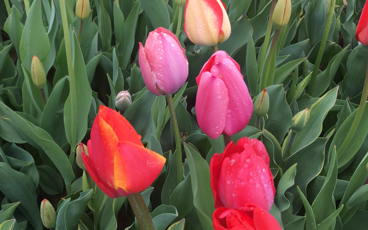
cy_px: 109
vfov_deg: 31.2
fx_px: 411
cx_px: 123
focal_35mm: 41
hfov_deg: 47.4
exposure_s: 1/250
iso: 25
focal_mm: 4.15
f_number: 2.2
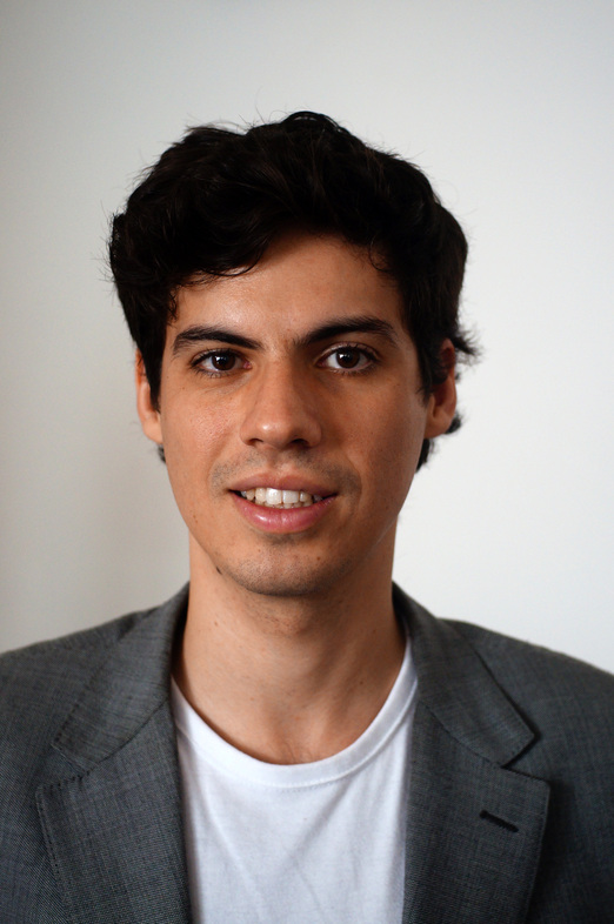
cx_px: 307
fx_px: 1924
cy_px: 462
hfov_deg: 18.1
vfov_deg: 27.0
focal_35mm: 75
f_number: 2.8
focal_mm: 50
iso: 800
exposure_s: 1/40
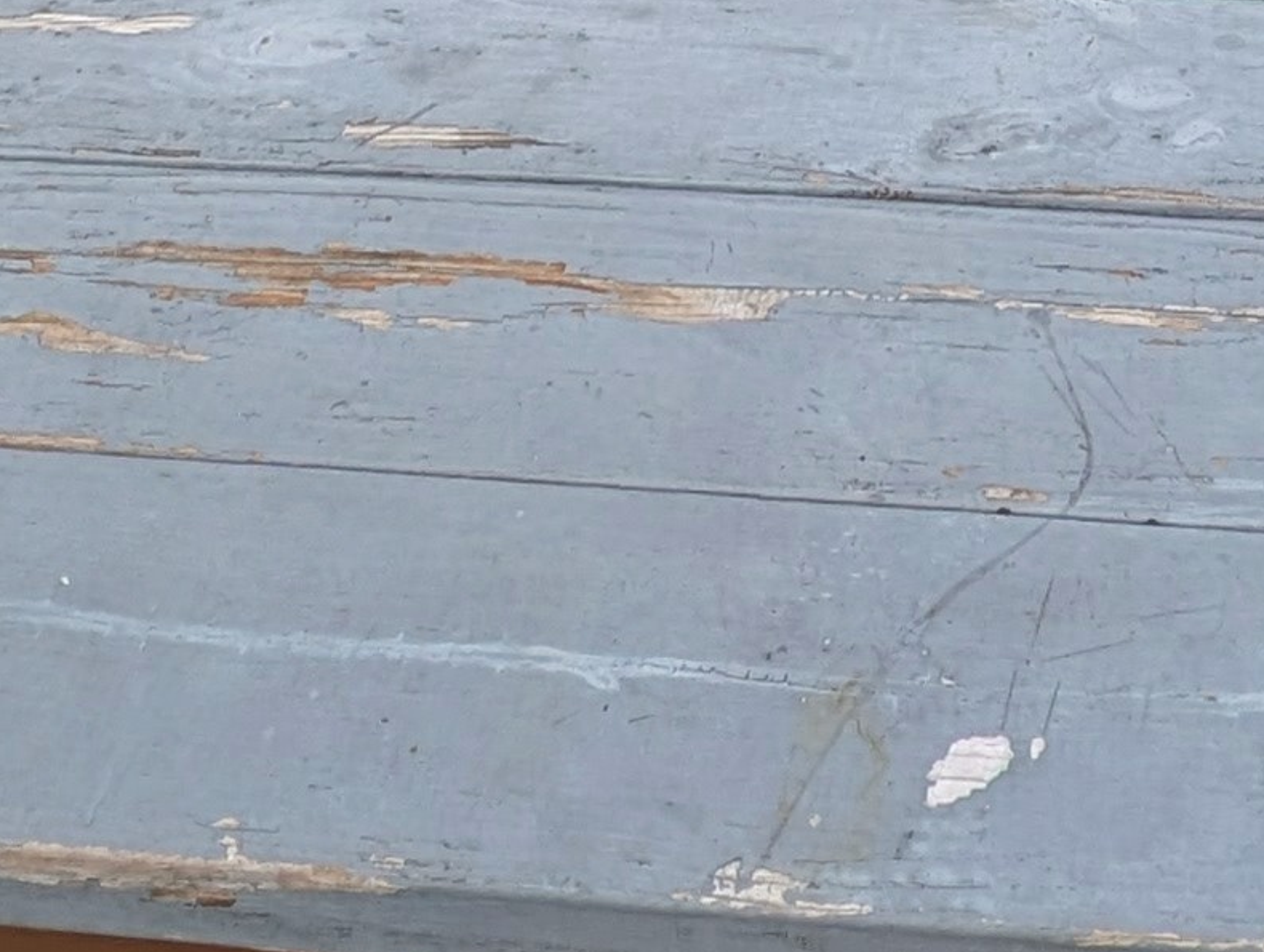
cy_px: -803
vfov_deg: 18.2
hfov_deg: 30.5
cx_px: 984
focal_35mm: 62
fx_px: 2267
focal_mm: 2.23
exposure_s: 1/2119
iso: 42
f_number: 1.95
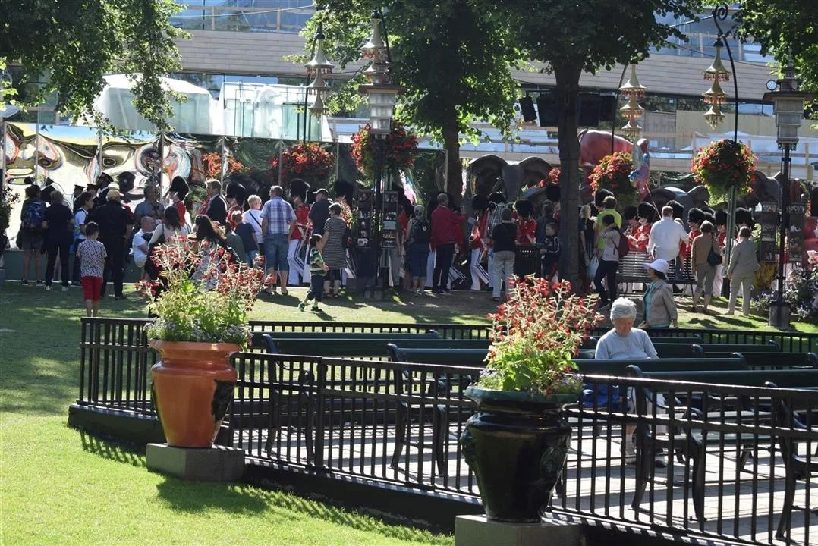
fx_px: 1876
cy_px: 273
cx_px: 409
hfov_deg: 24.6
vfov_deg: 16.6
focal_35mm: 82
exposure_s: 1/250
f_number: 8
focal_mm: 55
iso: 280
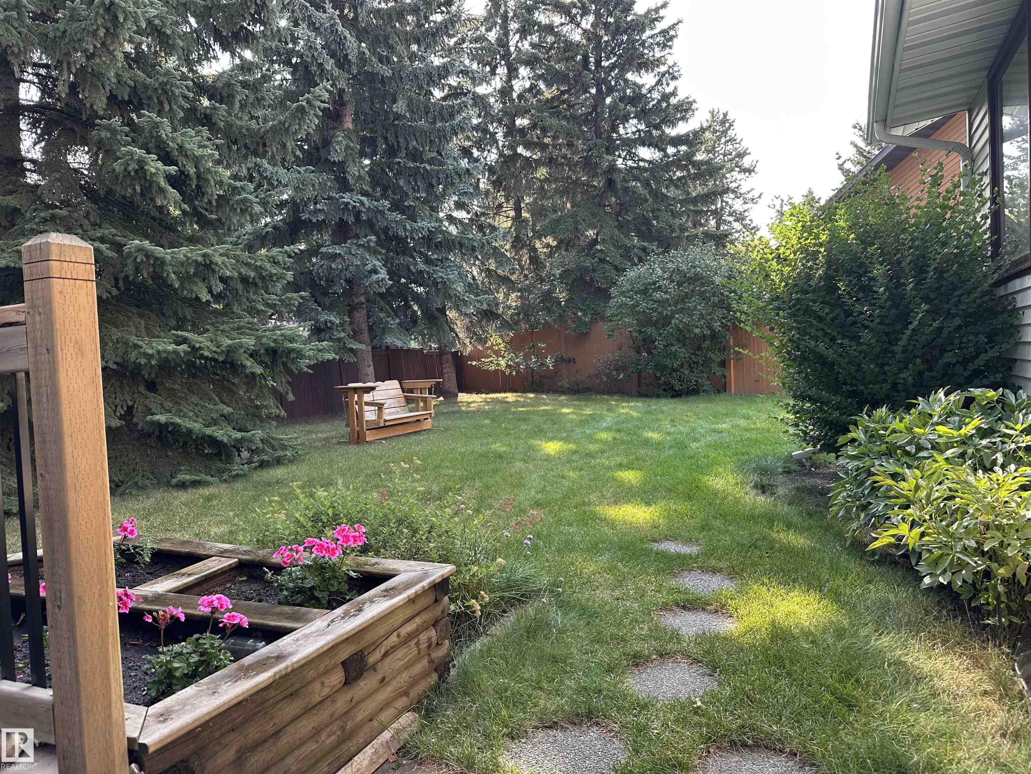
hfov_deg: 71.6
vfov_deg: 56.8
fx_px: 715
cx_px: 516
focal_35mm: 24
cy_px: 387
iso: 64
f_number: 1.78
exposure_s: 1/234
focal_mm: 6.86
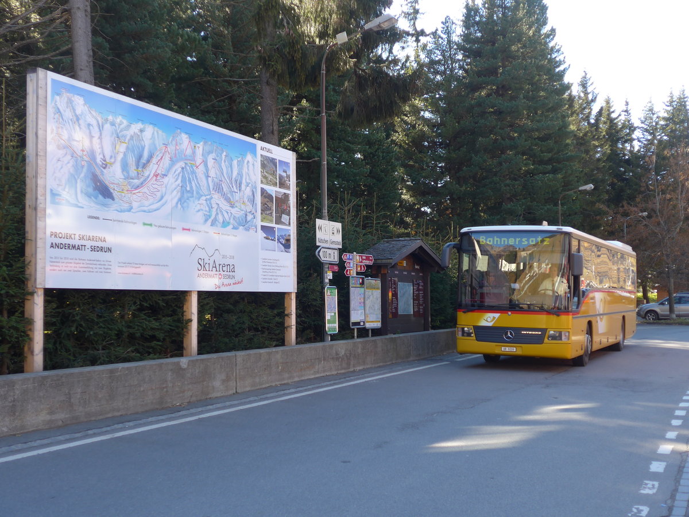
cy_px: 258
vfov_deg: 31.5
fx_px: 916
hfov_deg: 41.2
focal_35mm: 46
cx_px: 344
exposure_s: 1/160
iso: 80
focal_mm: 9.5
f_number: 3
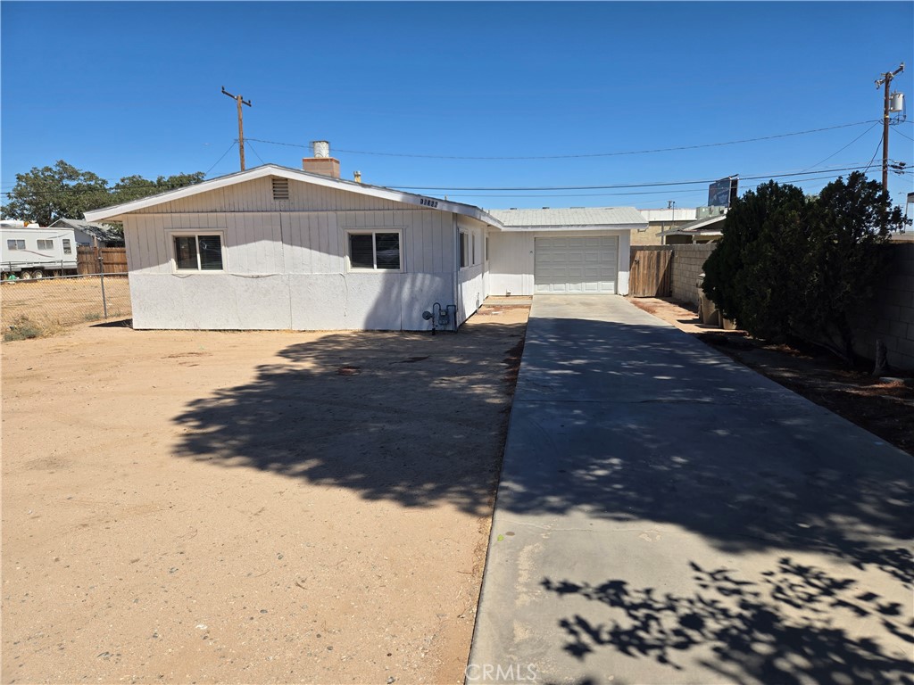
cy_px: 342
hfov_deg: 73.9
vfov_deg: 58.9
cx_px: 457
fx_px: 607
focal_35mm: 23
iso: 25
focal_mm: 5.4
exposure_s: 1/2404
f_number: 1.8
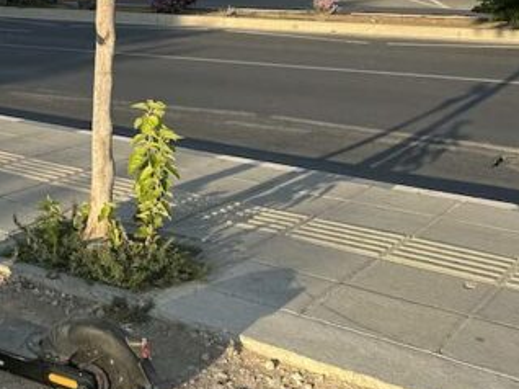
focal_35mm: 58
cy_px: 44
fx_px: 869
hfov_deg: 29.3
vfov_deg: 24.5
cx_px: -80
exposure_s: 1/2028
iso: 80
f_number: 1.78
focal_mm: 6.86
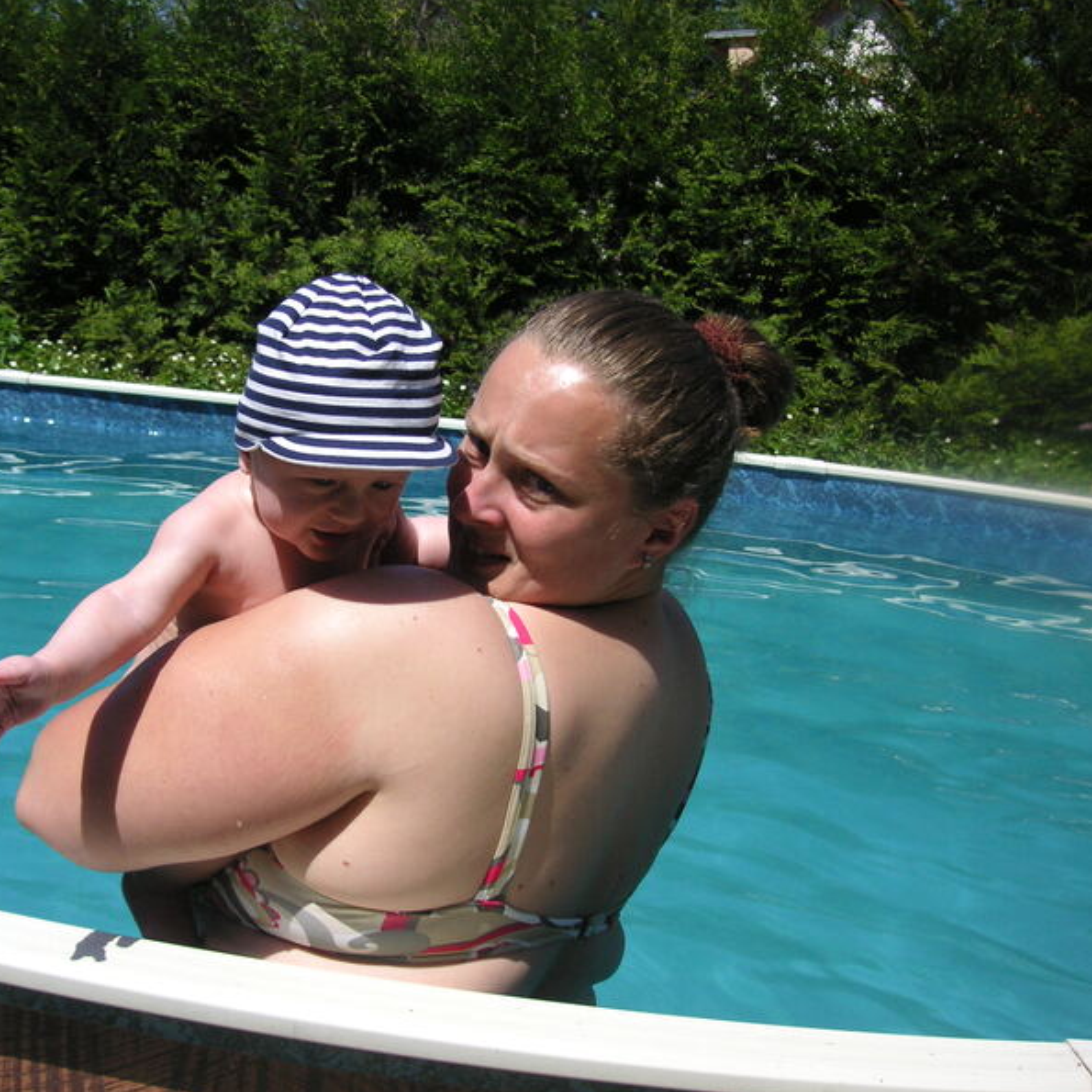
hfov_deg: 38.1
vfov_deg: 38.3
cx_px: 398
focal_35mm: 44
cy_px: 547
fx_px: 1570
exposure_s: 1/250
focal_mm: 6.1
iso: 50
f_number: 6.7
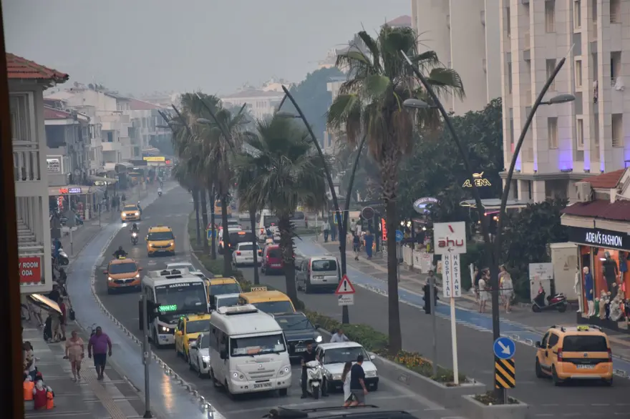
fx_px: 2493
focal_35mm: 142
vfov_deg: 9.6
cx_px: 315
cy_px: 210
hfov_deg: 14.4
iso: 800
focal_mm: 95
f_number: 6.3
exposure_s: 1/160
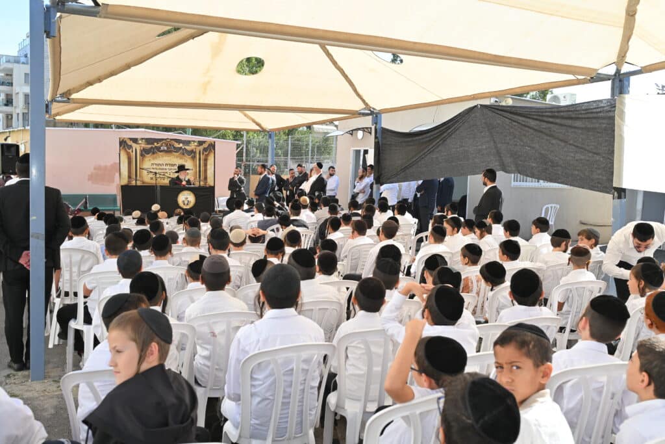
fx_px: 647
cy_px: 222
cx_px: 332
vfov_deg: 37.9
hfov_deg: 54.4
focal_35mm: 35
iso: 100
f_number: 6.3
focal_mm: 35
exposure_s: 1/160
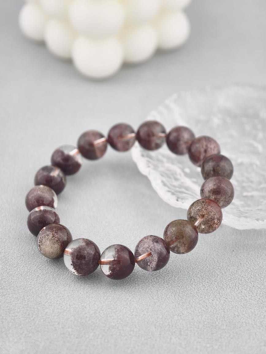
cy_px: 177
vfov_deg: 23.0
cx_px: 133
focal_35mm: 85
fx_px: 869
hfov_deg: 17.4
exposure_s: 1/160
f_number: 2.67
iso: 125
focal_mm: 22.48
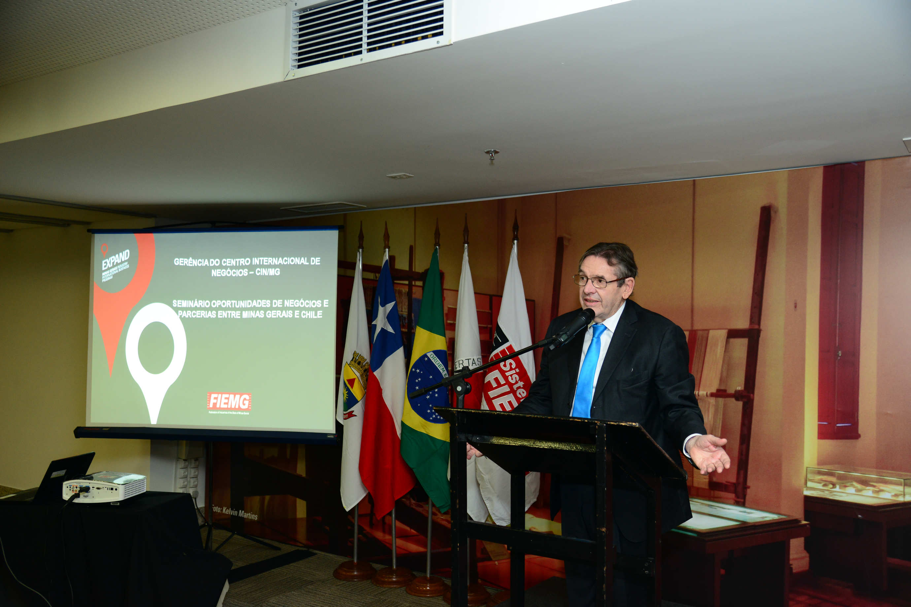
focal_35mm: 32
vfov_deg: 41.1
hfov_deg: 58.7
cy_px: 304
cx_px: 456
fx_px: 810
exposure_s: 1/60
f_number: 4
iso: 1000
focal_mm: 32
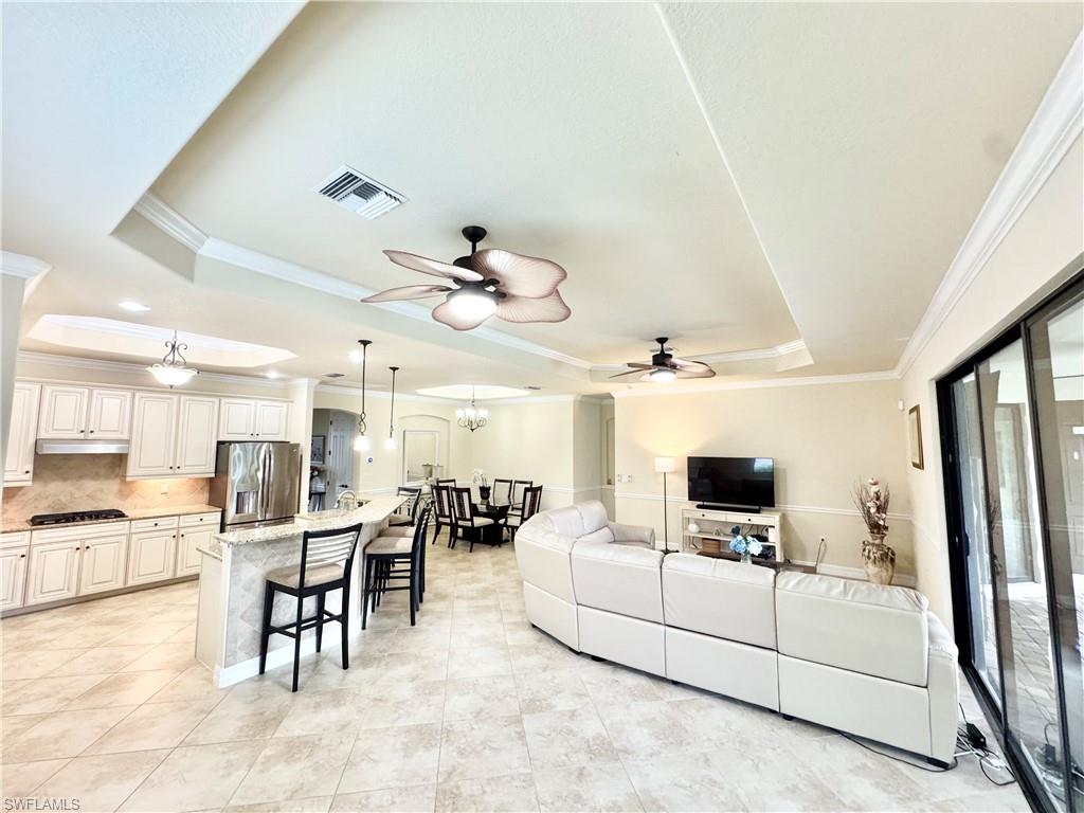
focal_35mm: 14
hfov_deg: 102.1
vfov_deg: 85.7
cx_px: 542
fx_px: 438
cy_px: 406
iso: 250
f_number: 2.2
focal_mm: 2.22
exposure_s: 1/120
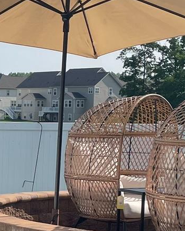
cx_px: -79
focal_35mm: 118
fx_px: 808
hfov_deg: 12.5
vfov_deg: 16.1
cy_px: 208
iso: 50
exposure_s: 1/6135
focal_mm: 4.2
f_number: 1.6
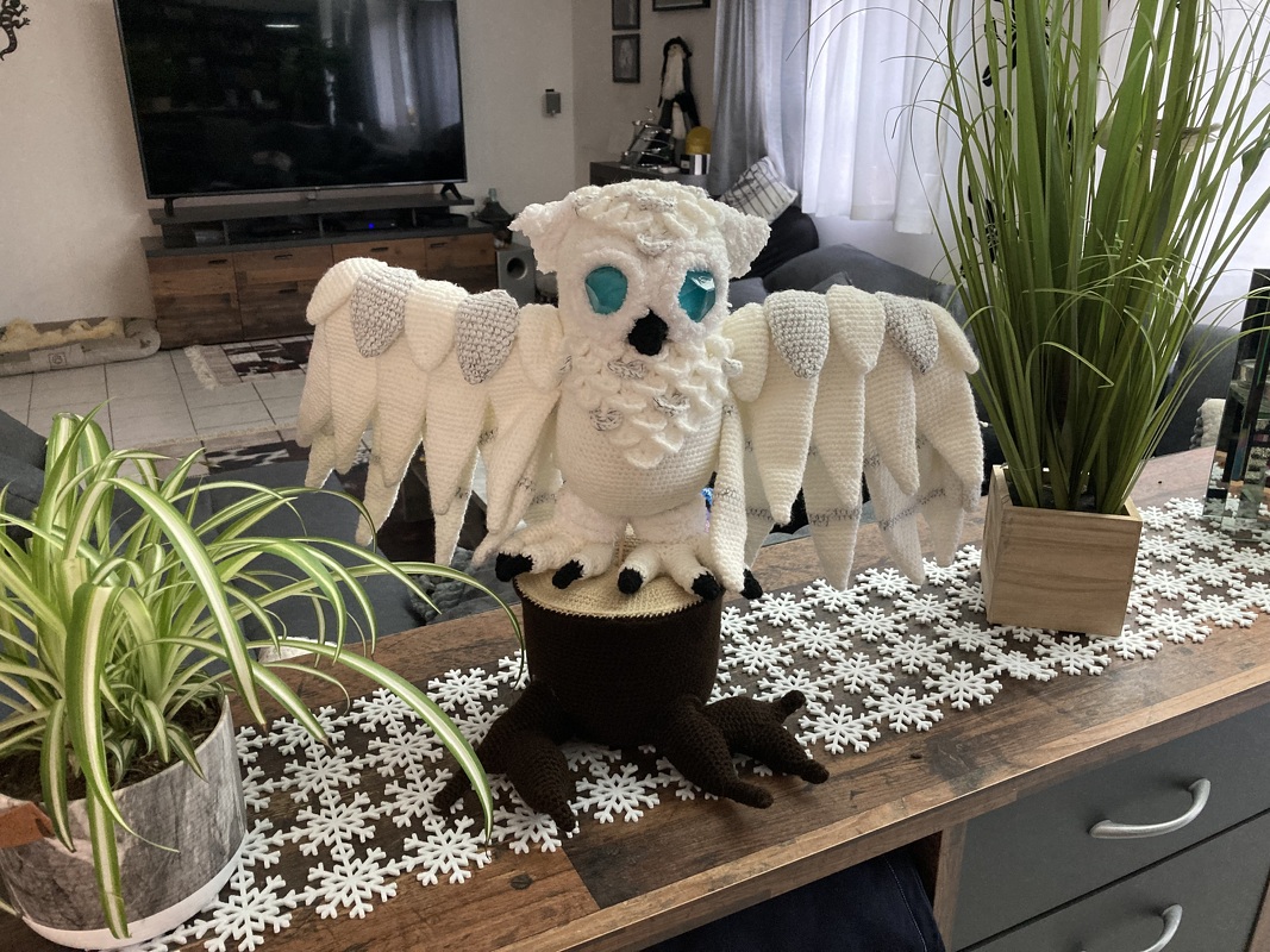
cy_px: 476
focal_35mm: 28
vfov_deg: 49.7
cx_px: 635
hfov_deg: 63.4
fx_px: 1027
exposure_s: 1/25
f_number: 1.8
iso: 320
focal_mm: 3.99
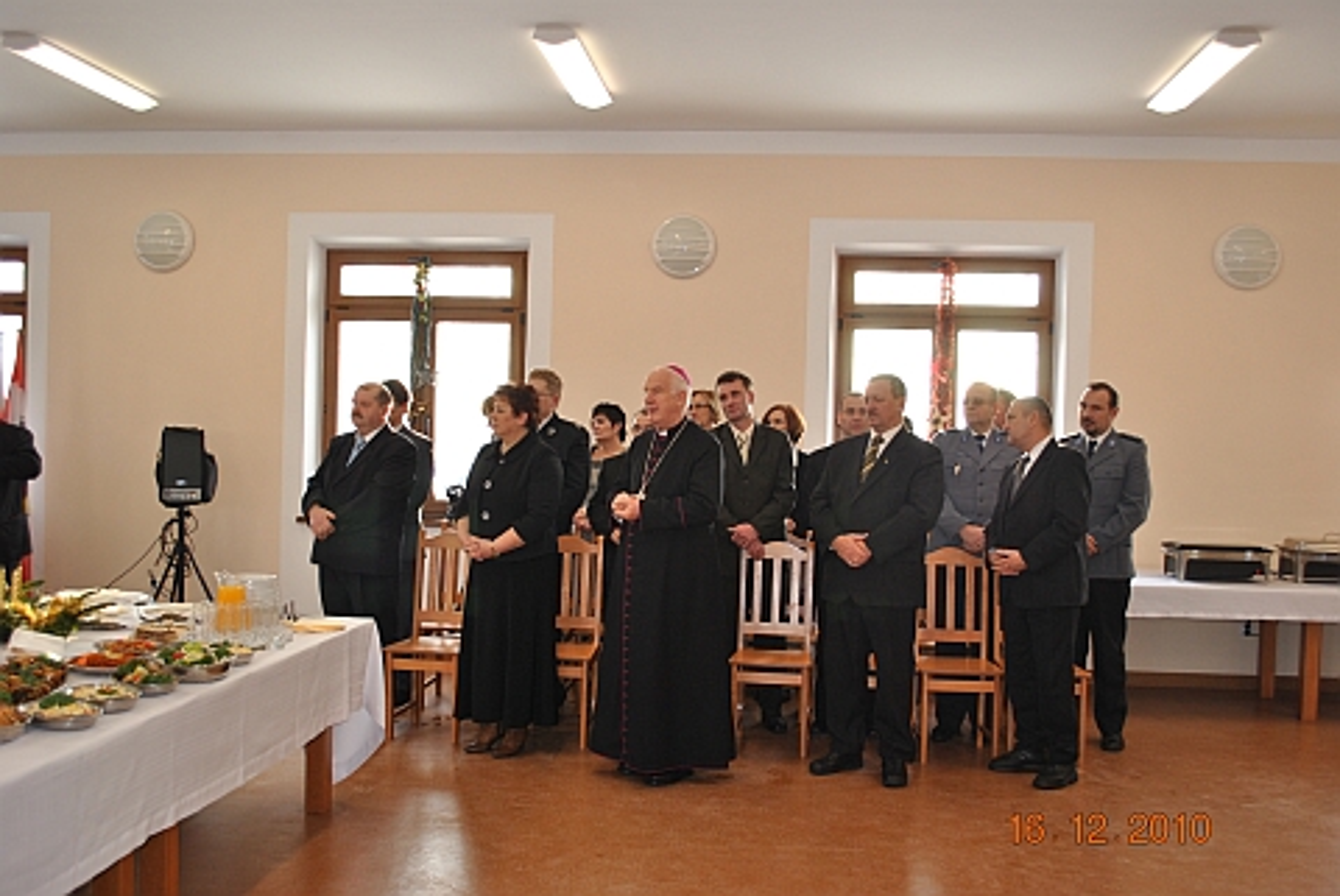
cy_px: 448
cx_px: 670
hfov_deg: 53.1
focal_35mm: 36
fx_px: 1341
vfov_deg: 36.9
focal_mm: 24
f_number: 4
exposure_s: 1/60
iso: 200
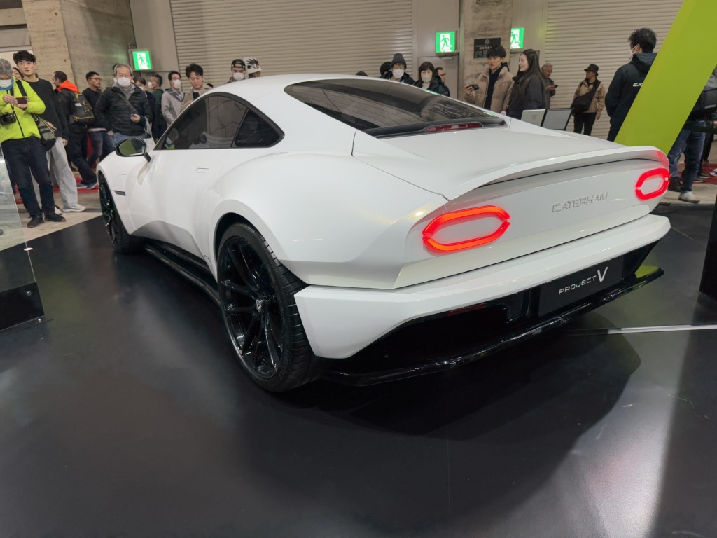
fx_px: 497
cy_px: 269
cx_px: 358
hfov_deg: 71.6
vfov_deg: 56.8
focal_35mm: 24
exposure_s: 1/100
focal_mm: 6.76
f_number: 1.78
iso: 160
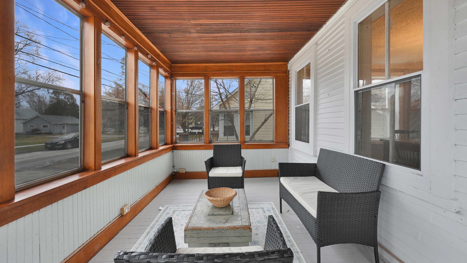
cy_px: 131
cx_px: 233
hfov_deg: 103.0
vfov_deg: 70.5
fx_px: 186
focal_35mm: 15
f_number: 14
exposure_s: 1/80
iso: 2000
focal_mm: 14
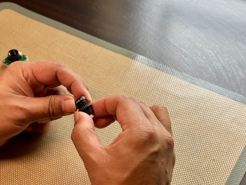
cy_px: 115
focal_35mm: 64
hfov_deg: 30.2
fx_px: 455
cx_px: 106
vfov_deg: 22.9
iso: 64
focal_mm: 6.76
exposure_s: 1/236
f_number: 1.78
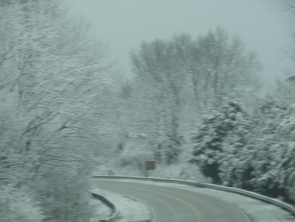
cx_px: 148
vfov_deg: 4.5
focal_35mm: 330
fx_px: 2812
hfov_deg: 6.0
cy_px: 111
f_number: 5.5
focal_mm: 59.1
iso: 100
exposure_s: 1/160
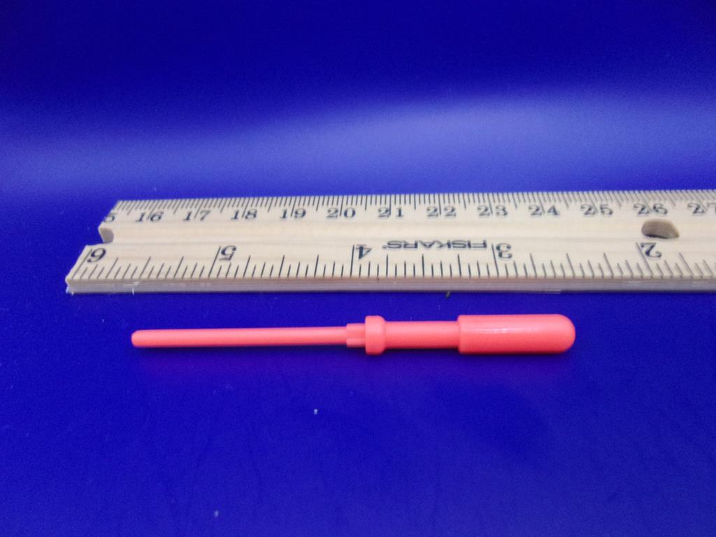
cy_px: 268
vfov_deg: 51.4
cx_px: 358
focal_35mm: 27
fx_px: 558
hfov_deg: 65.3
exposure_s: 1/20
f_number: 3
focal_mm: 4.9
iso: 400
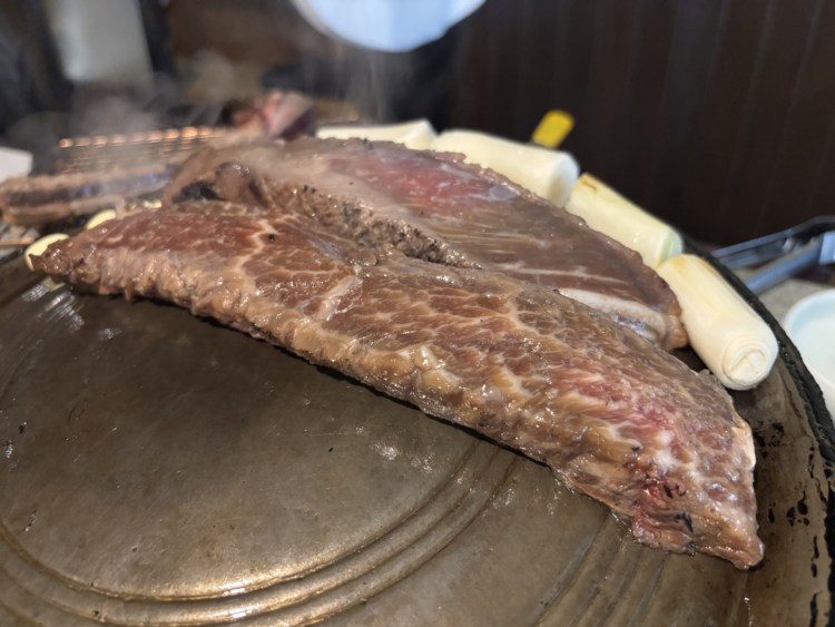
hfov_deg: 67.3
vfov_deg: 53.1
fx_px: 627
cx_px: 418
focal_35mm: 26
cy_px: 314
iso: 640
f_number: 1.6
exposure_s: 1/40
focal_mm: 5.96
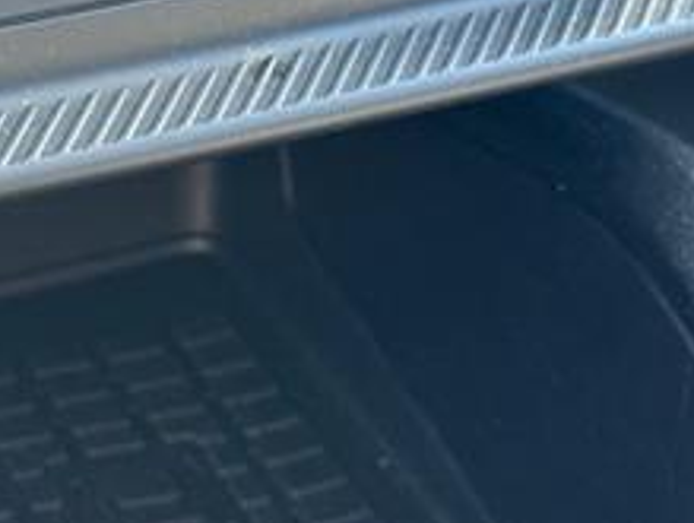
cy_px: 114
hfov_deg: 14.0
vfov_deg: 10.6
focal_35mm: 140
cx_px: 95
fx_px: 2811
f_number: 1.78
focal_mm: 6.76
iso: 250
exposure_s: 1/55
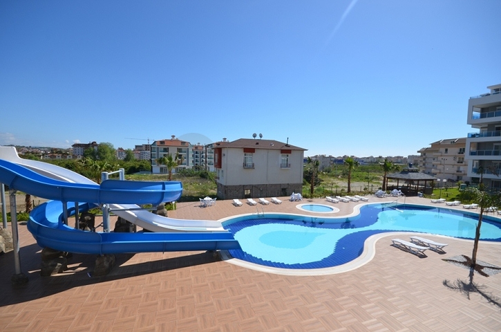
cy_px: 166
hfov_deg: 100.5
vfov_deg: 77.1
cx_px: 250
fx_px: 208
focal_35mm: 15
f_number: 8
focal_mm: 10
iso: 100
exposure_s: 1/250
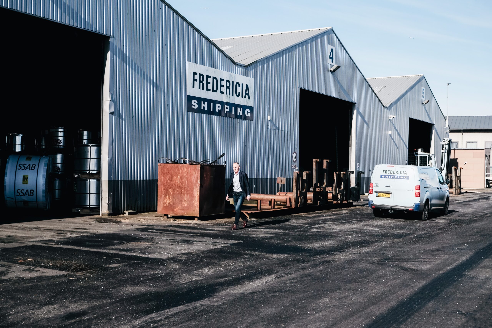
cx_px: 246
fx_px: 642
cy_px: 164
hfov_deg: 41.9
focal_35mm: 47
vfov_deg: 28.7
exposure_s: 1/3000
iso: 200
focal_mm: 31.5
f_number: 3.6
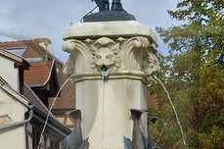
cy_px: 188
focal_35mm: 245
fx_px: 1522
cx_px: 133
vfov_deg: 5.6
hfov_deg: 8.4
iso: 200
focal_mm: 35
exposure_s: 1/160
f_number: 16
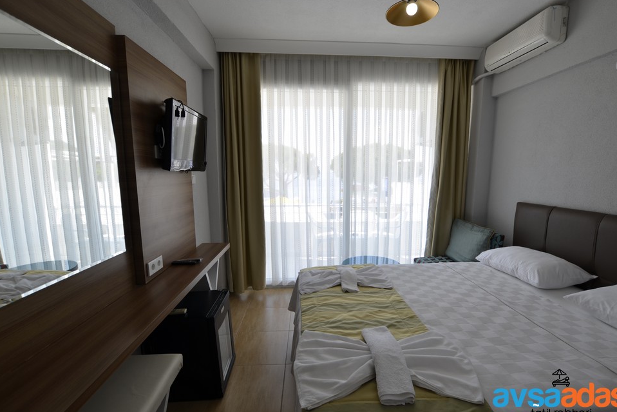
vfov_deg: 73.8
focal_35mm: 16
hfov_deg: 96.7
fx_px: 274
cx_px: 312
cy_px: 210
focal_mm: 10
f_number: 5.6
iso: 100
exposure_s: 1/60
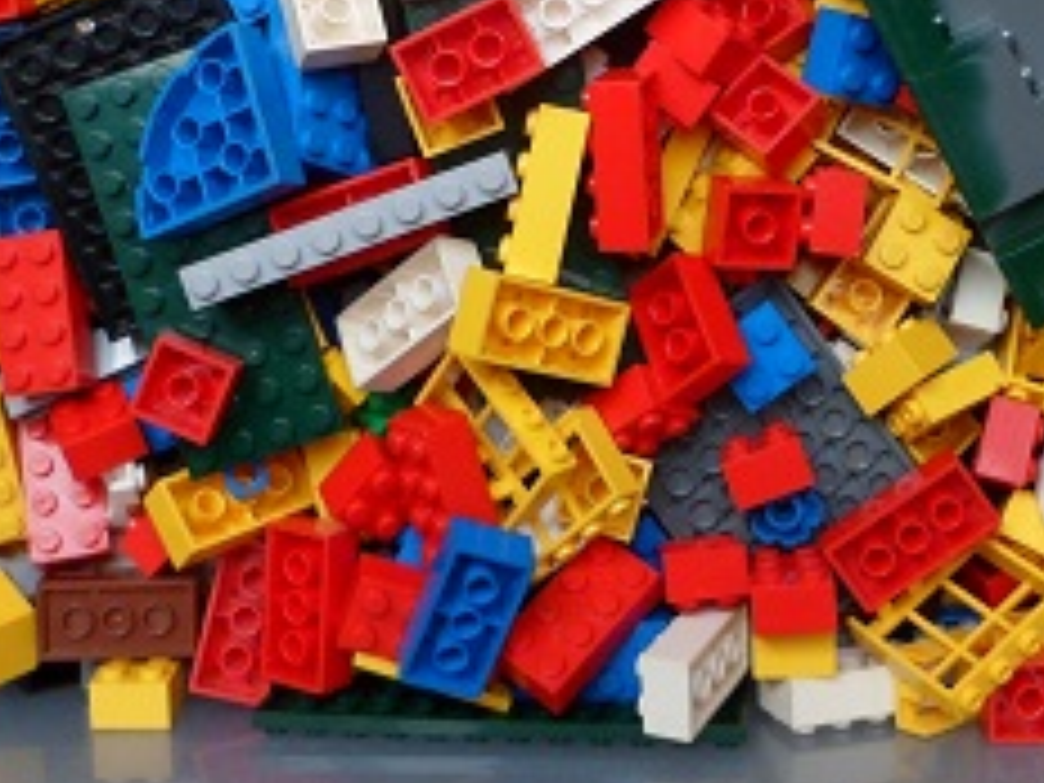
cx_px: 576
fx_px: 1689
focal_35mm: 56
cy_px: 182
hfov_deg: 34.3
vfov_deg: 25.7
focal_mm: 4.9
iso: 160
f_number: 3.3
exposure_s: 1/45
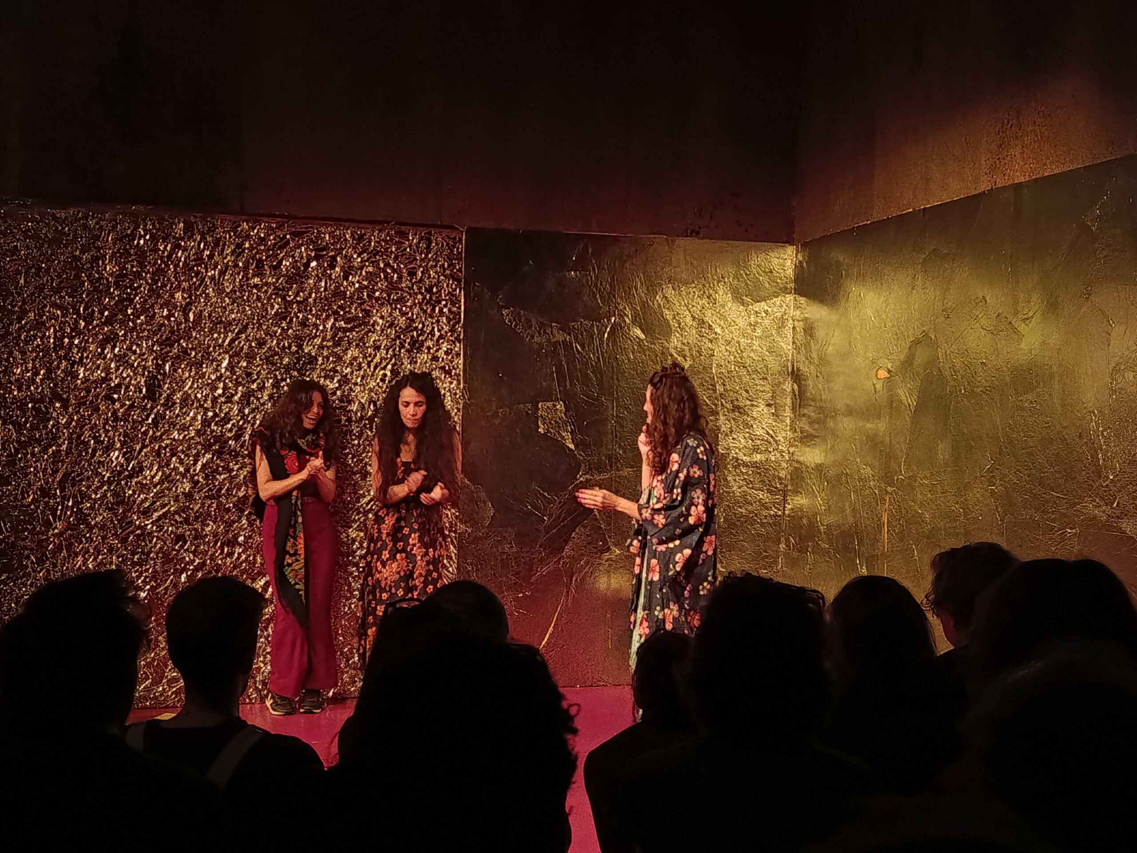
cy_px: 426
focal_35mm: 45
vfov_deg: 32.2
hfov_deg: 42.1
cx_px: 568
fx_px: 1478
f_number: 1.7
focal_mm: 5.24
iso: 1024
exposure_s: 1/33.3
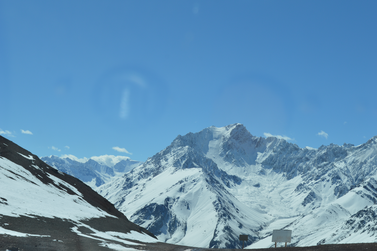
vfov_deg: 16.5
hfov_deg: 24.6
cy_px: 126
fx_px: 863
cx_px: 188
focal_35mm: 82
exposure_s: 1/400
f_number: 10
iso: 100
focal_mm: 55
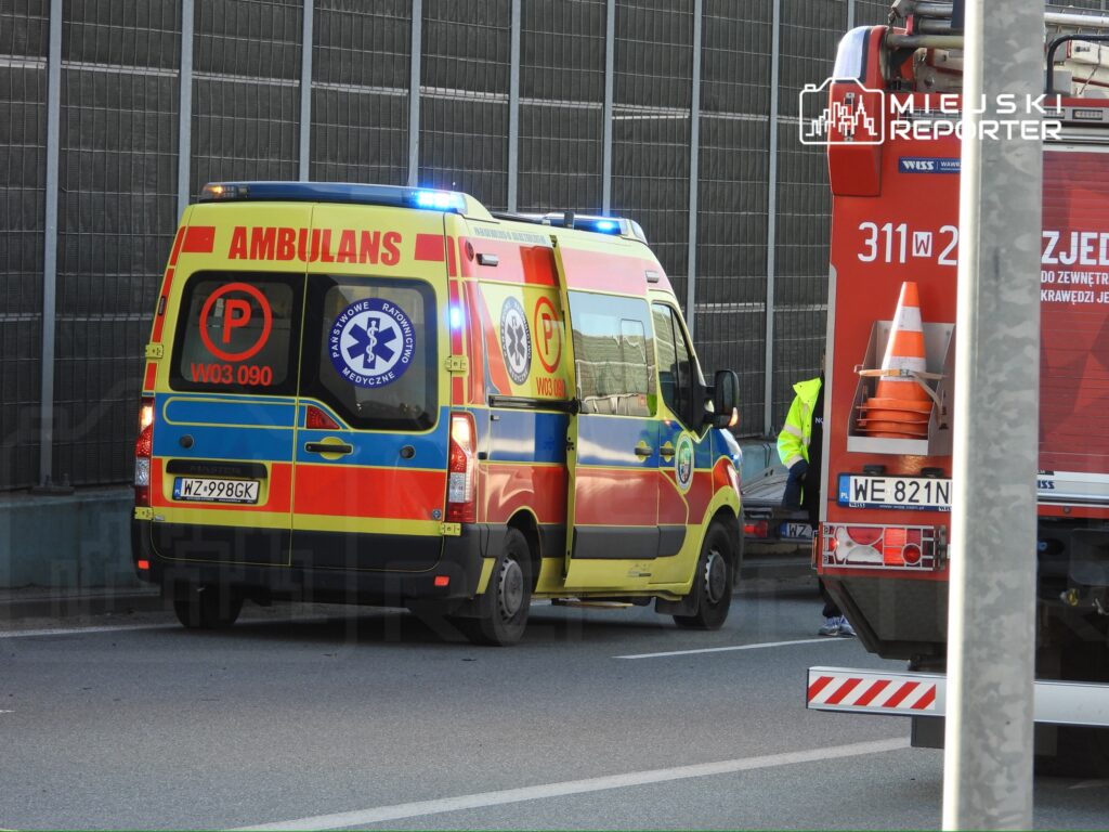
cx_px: 554
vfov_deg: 7.4
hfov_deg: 9.9
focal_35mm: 200
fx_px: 6407
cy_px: 416
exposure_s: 1/160
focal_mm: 35.9
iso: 100
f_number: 4.5
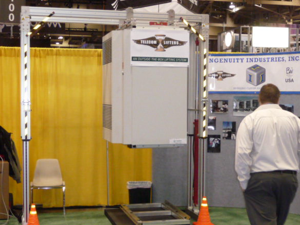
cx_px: 164
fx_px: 581
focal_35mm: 67
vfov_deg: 21.9
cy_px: 117
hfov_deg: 29.0
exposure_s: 1/30
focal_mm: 6.3
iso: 500
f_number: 3.8
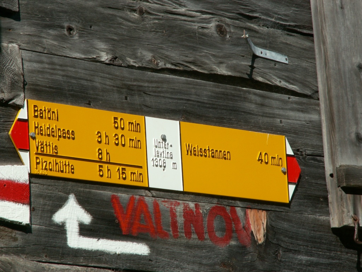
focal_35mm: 219
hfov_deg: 9.0
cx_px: 181
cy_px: 136
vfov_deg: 6.8
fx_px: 2290
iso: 50
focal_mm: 35.85
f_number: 8
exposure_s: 1/200
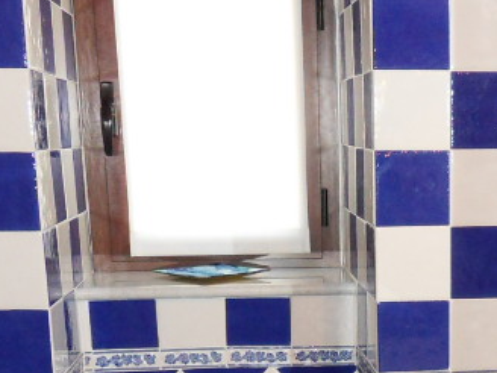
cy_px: 449
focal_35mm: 75
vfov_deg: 18.6
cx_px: 442
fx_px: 1077
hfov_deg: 25.2
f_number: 3.3
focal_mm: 4.2
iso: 200
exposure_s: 1/30
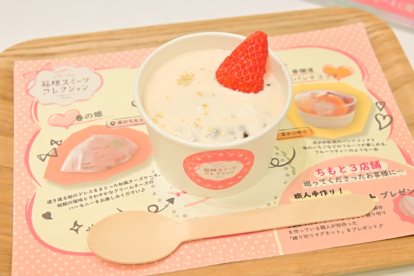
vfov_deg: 22.6
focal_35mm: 60
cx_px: 207
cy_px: 138
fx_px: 690
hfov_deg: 33.4
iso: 4000
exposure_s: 1/200
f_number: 6.3
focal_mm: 60
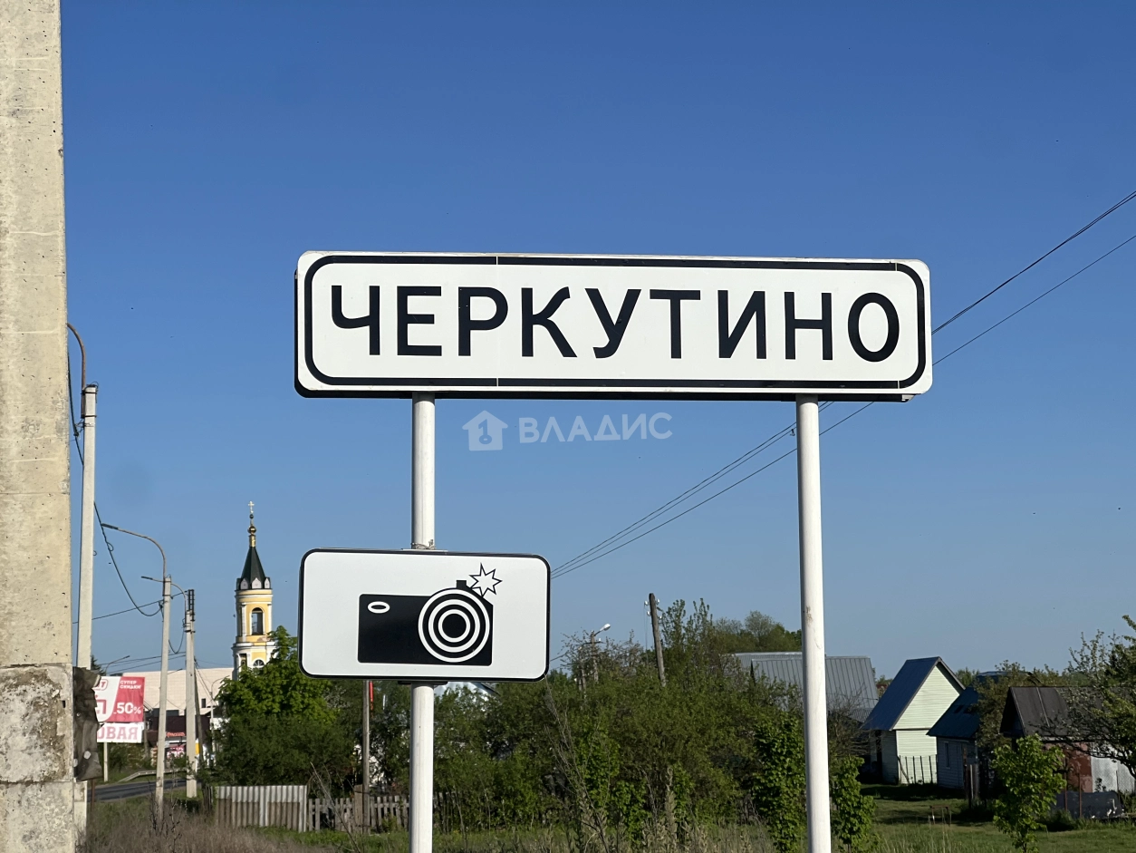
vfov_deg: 19.1
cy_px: 426
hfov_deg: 25.3
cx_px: 568
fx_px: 2527
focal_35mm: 77
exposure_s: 1/1553
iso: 32
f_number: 2.8
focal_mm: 9
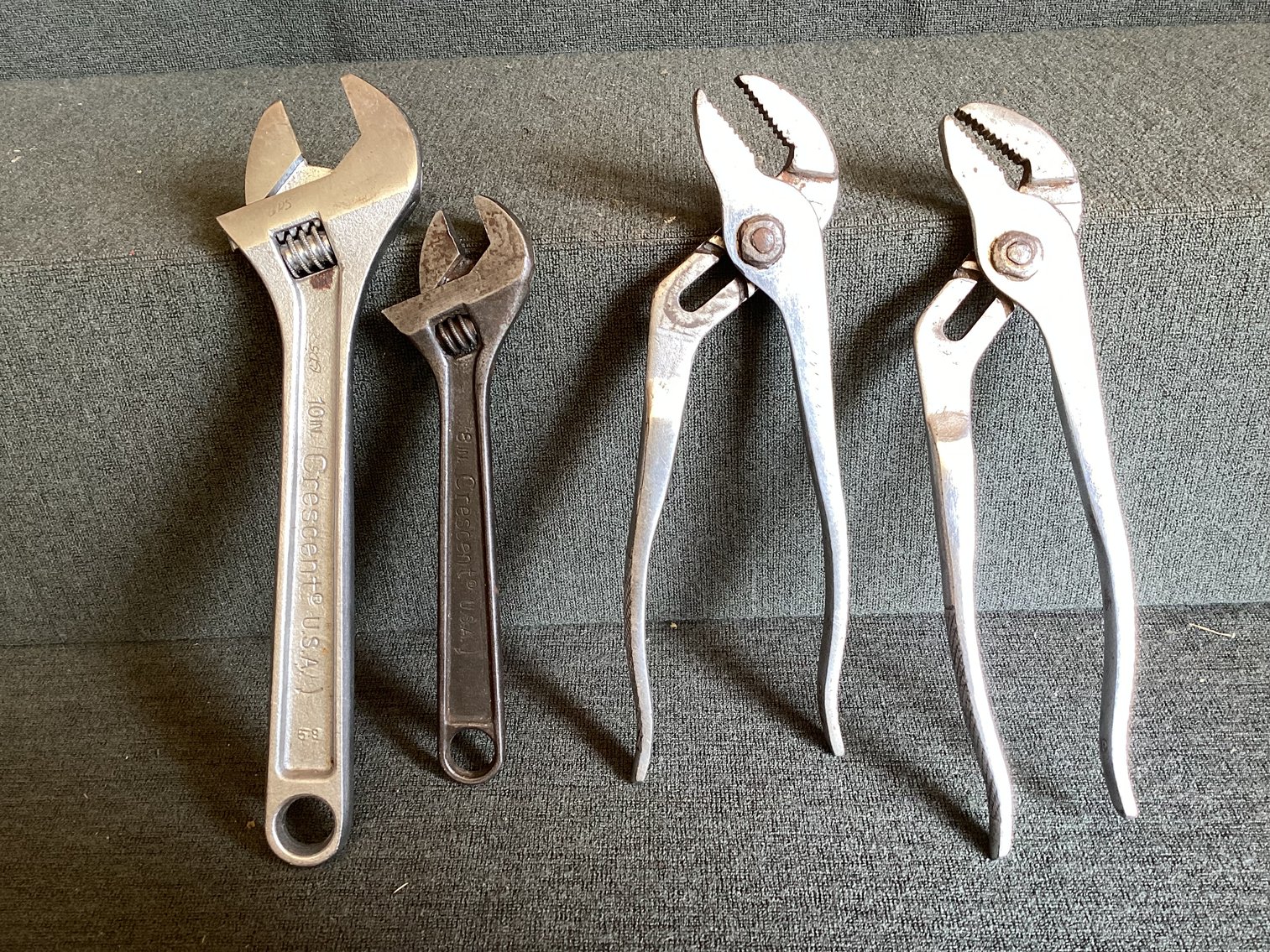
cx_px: 635
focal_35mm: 31
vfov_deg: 45.4
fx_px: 1137
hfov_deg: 58.3
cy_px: 476
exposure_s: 1/50
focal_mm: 3.3
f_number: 2.4
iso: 64
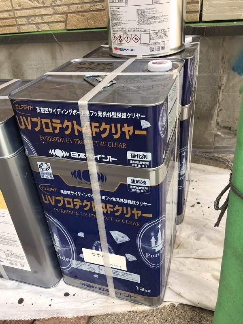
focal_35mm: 29
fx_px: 271
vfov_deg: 61.7
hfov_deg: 48.2
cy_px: 162
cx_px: 122
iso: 25
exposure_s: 1/60
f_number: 2.2
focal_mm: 4.15
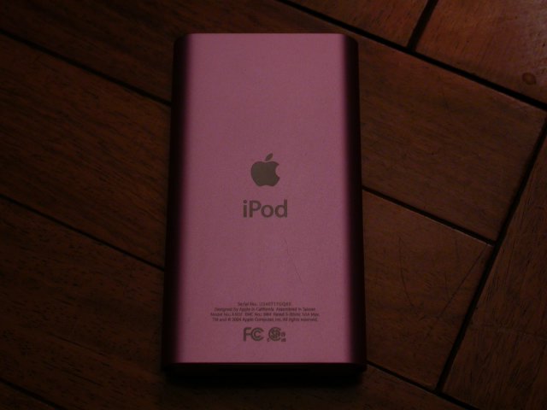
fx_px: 1169
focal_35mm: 74
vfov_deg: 19.9
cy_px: 205
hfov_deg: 26.3
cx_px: 274
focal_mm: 15.3
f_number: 3.4
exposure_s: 1/22.3
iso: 100
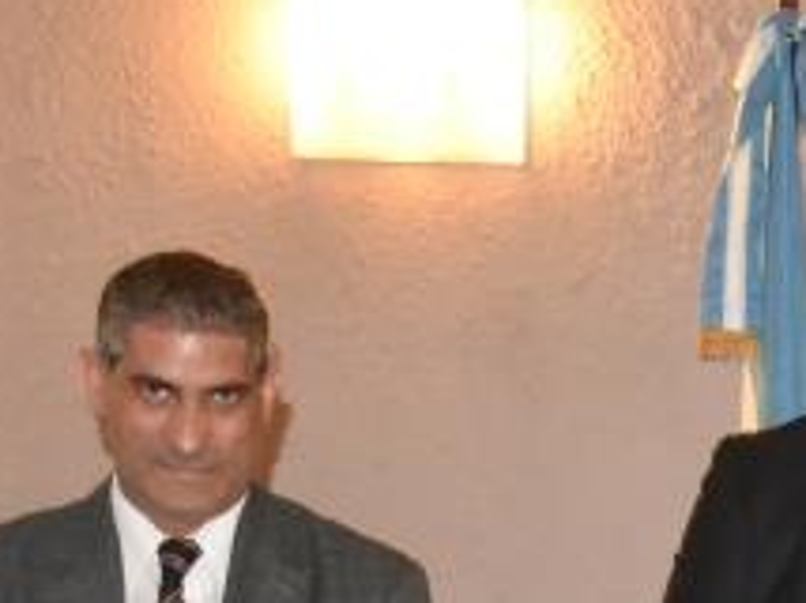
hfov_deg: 11.8
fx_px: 3535
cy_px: 1027
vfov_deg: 9.4
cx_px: 1540
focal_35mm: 152
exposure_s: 1/60
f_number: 5.6
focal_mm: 22
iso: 1600
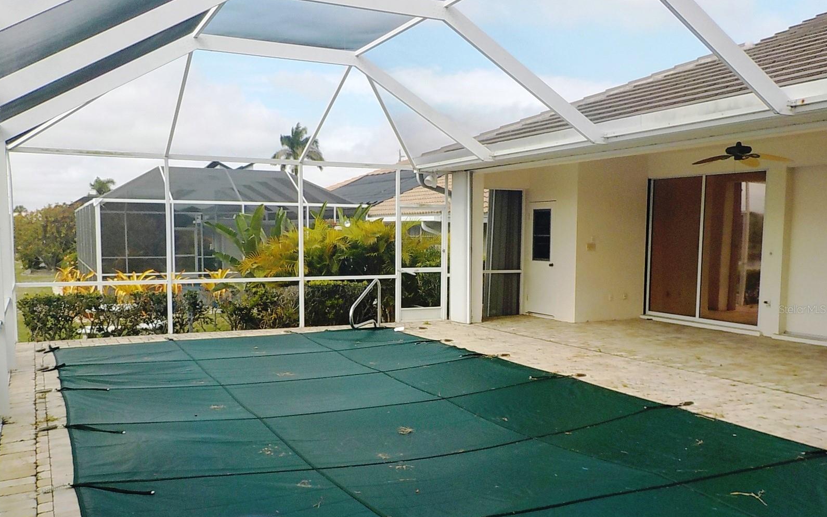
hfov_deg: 59.6
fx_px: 721
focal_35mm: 32
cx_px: 412
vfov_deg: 39.3
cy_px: 309
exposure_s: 1/500
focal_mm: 4.1
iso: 125
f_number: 3.3
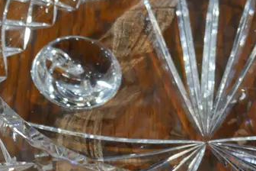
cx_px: 178
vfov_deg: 10.8
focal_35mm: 127
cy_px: 103
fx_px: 903
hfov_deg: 16.1
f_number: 4.4
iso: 320
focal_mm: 20
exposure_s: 1/60
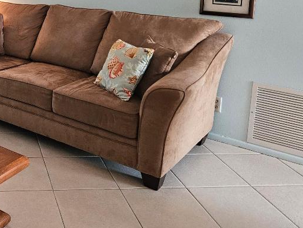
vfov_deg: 29.8
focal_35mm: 46
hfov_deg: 37.1
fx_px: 403
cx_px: 4
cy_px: 12
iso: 500
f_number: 1.8
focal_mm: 5.4
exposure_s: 1/120
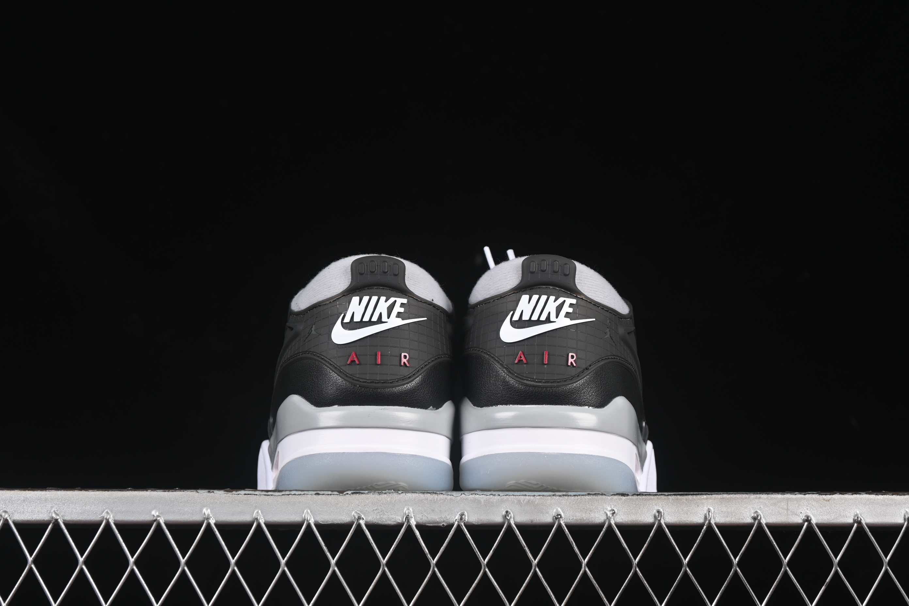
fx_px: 1894
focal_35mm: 75
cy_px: 303
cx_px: 454
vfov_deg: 18.2
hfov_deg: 27.0
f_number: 6.3
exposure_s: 1/60
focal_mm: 50
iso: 160
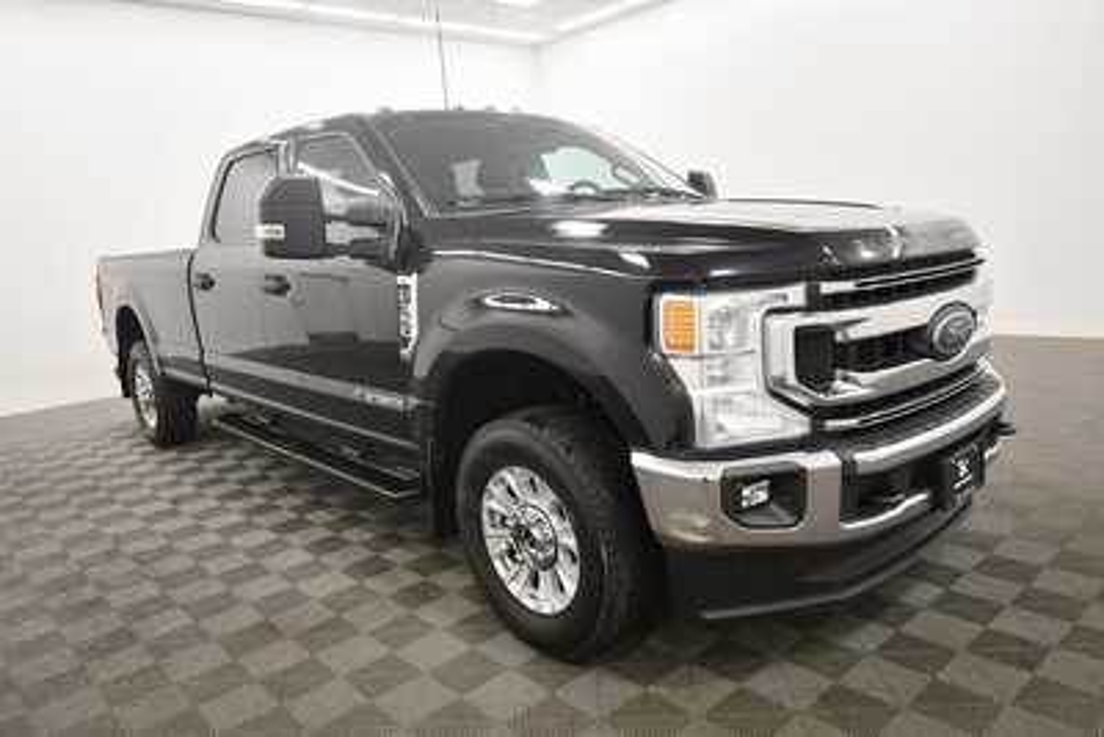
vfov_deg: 51.3
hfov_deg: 71.5
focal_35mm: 25
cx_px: 552
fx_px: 767
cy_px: 368
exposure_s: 1/125
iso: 1100
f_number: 5.3
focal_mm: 17
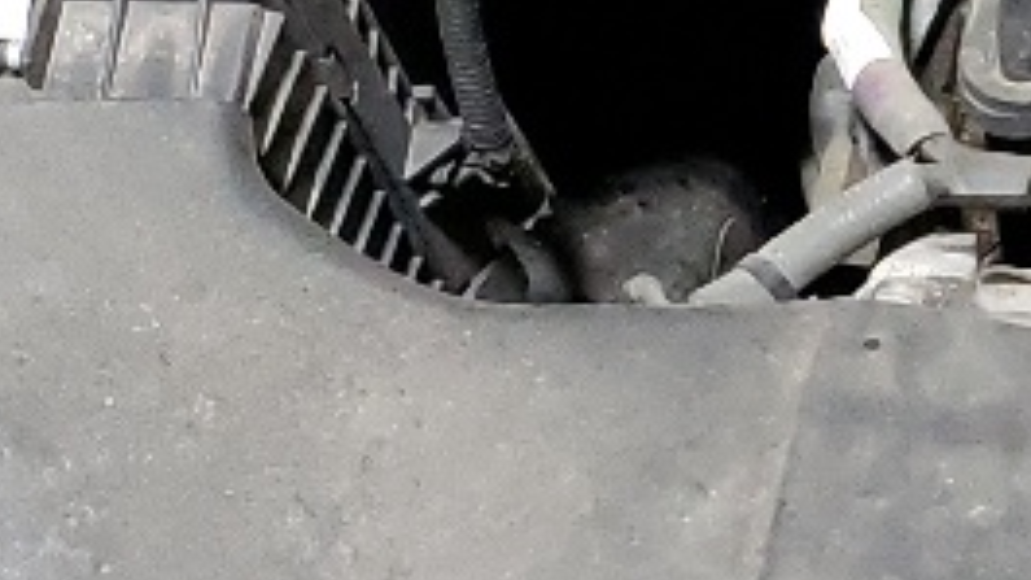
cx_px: 2066
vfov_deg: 7.1
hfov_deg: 11.4
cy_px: -43
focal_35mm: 171
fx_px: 4674
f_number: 1.5
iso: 357
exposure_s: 1/60.2
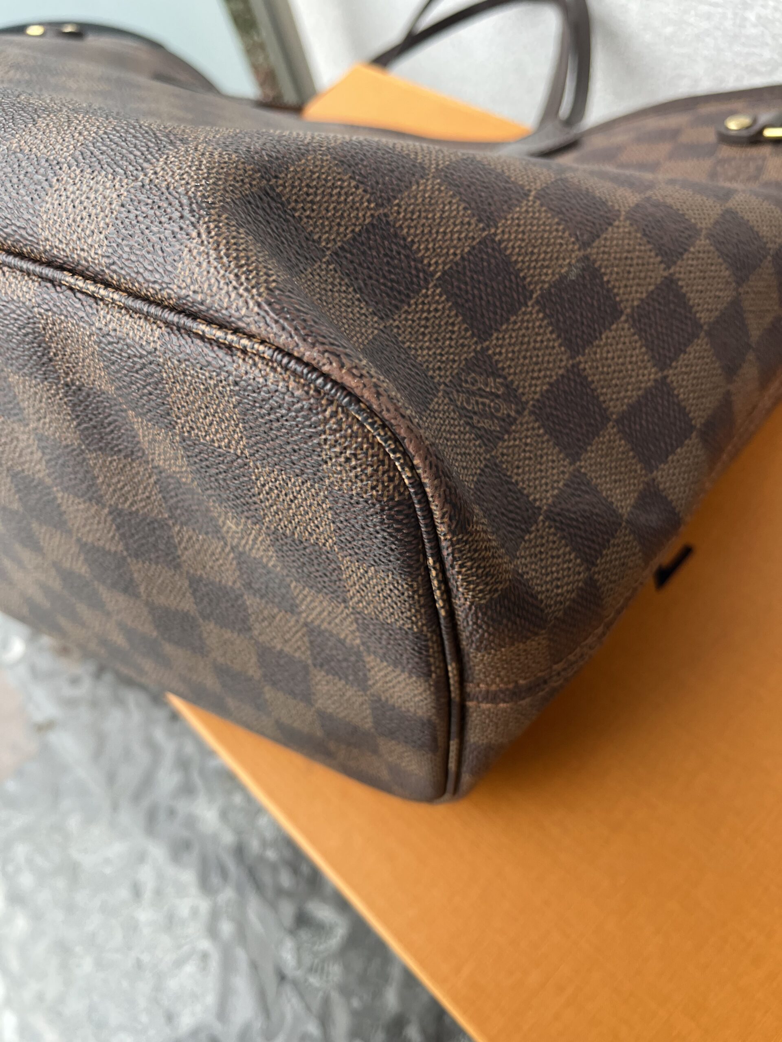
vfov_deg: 67.3
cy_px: 521
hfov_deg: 53.1
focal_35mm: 26
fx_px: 783
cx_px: 391
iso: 125
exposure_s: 1/104
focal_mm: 5.1
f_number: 1.6
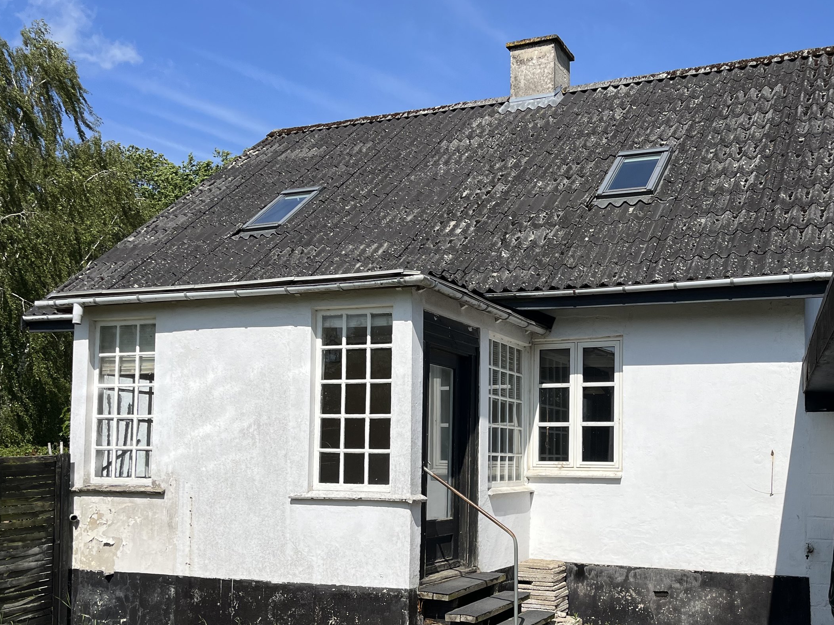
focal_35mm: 37
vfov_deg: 38.3
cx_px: 543
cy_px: 411
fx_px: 891
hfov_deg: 49.4
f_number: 1.6
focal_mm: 5.1
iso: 50
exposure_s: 1/5556
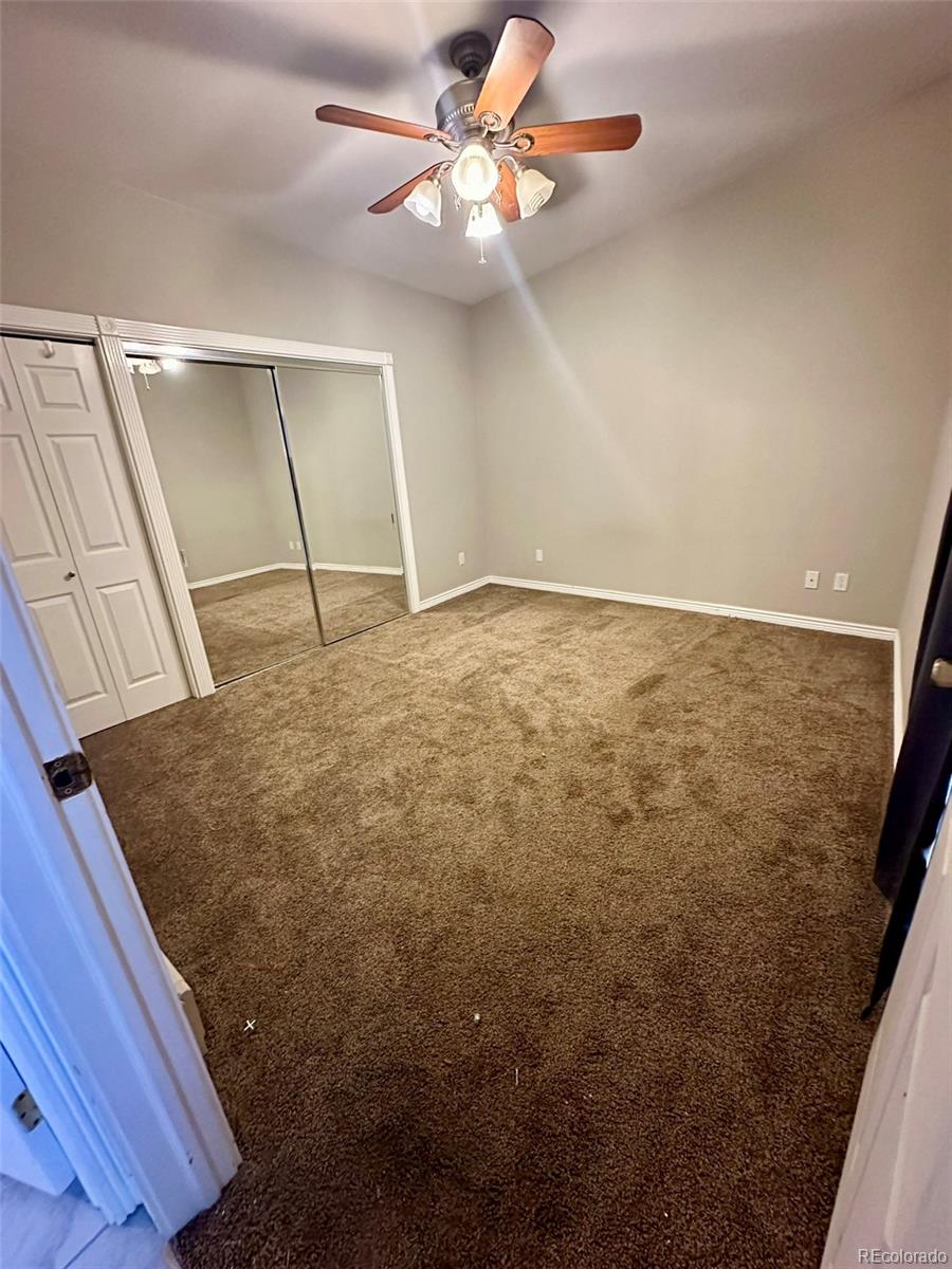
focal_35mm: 14
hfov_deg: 85.7
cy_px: 634
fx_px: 513
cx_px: 476
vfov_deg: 102.1
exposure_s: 1/60
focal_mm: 2.22
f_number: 2.2
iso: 1250
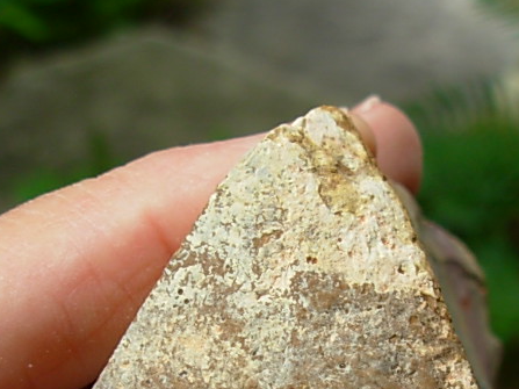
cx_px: 374
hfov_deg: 22.3
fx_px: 1304
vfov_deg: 16.7
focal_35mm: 87
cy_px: 368
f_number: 2.9
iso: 50
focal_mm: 6.3
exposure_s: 1/197
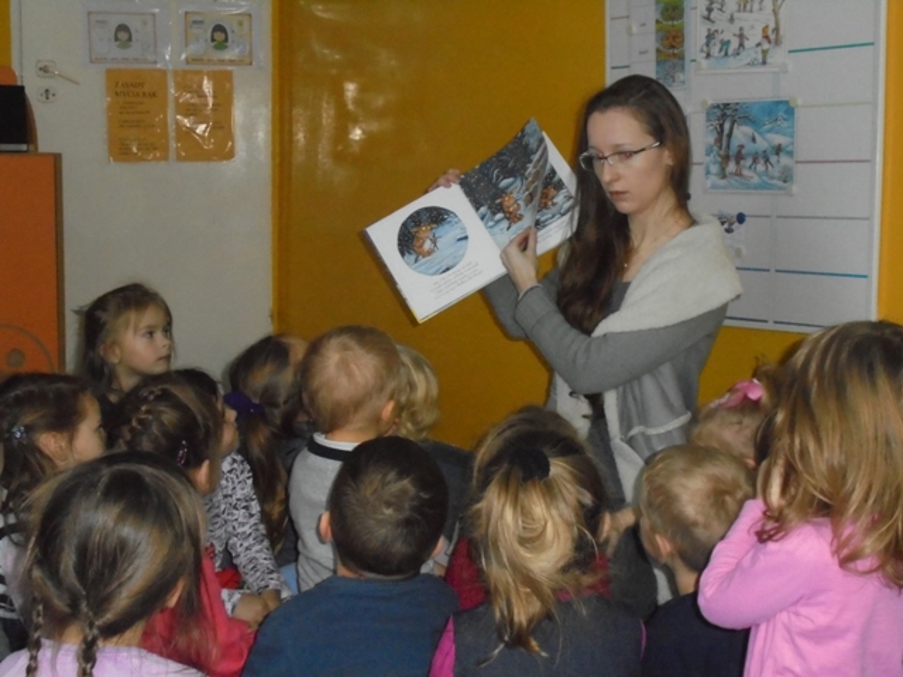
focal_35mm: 64
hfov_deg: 30.3
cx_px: 452
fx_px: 1670
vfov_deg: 22.9
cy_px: 338
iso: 800
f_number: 5.6
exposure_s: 1/60
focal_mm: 11.5
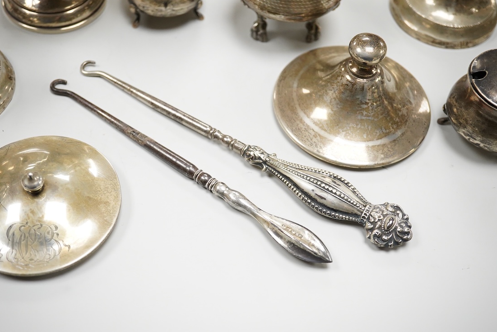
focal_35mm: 46
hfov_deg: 42.7
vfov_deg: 29.2
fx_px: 635
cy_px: 166
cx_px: 244
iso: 2500
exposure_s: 1/400
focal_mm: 30
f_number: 6.3
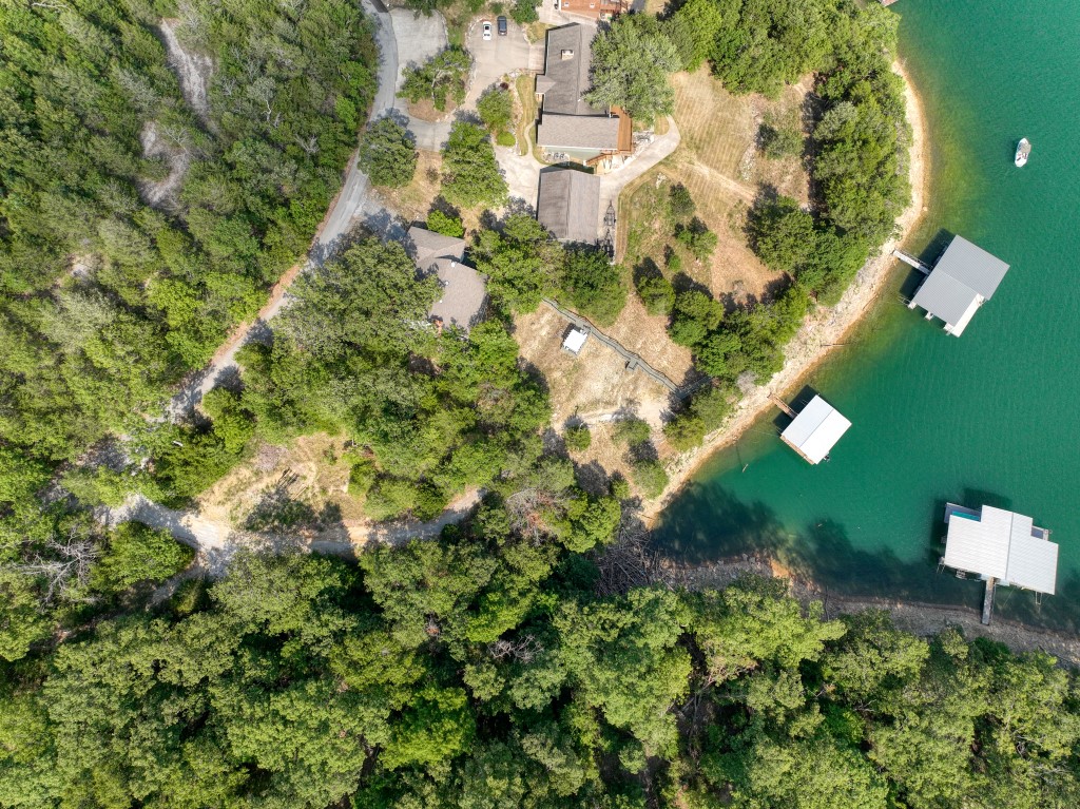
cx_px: 540
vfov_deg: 56.8
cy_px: 404
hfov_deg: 71.6
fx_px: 748
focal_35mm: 24
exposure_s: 1/1250
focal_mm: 12.3
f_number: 2.8
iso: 100
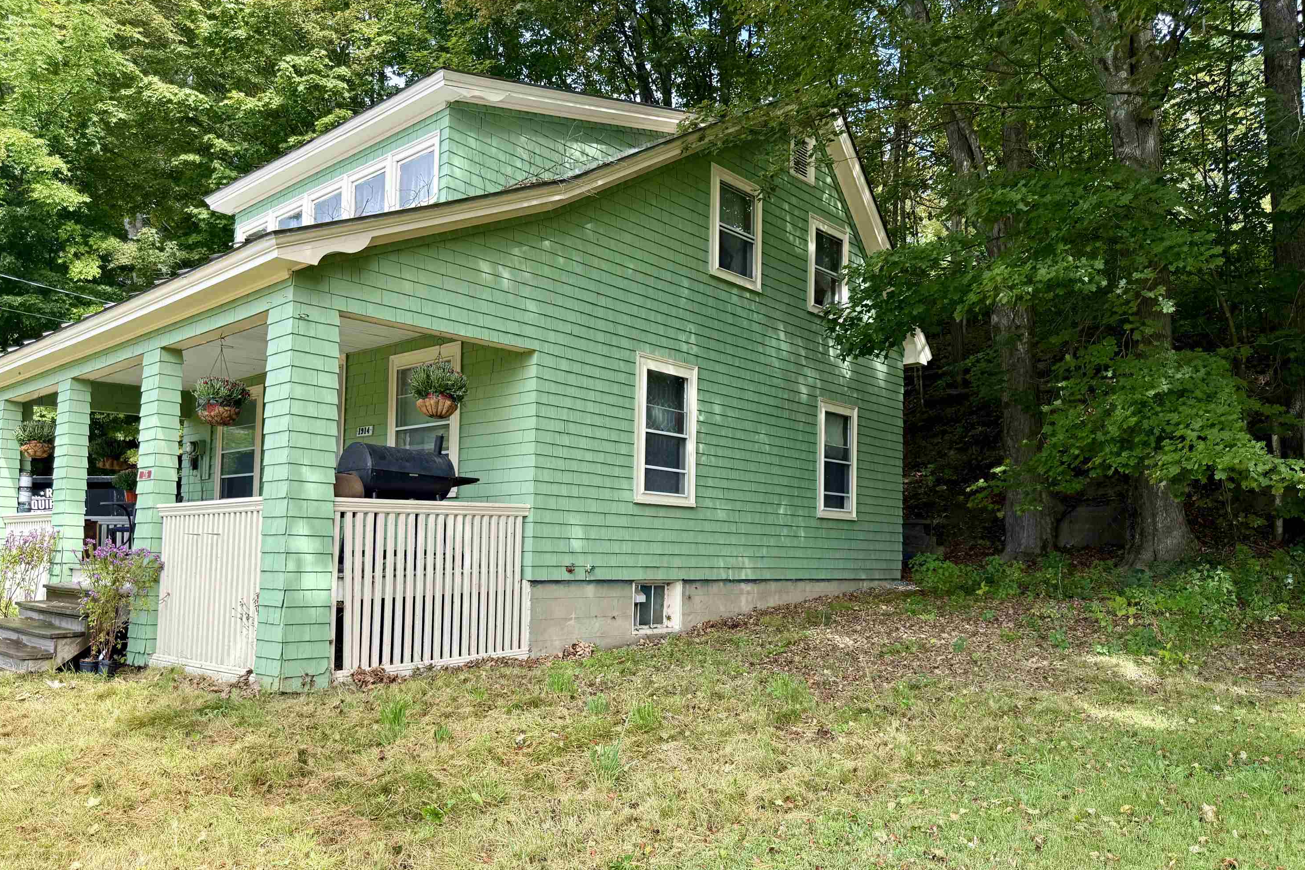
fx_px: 942
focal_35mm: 26
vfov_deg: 49.4
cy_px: 504
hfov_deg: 69.4
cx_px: 653
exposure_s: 1/909
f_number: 1.78
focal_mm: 6.76
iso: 80
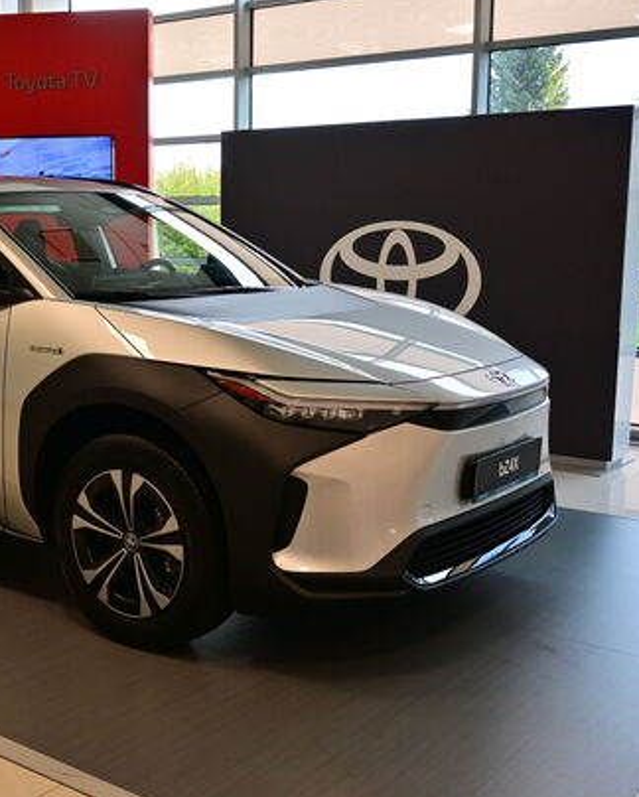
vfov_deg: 39.5
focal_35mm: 47
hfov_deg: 31.5
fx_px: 1109
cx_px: 148
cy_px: 398
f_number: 4
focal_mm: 22
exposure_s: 1/160
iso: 640
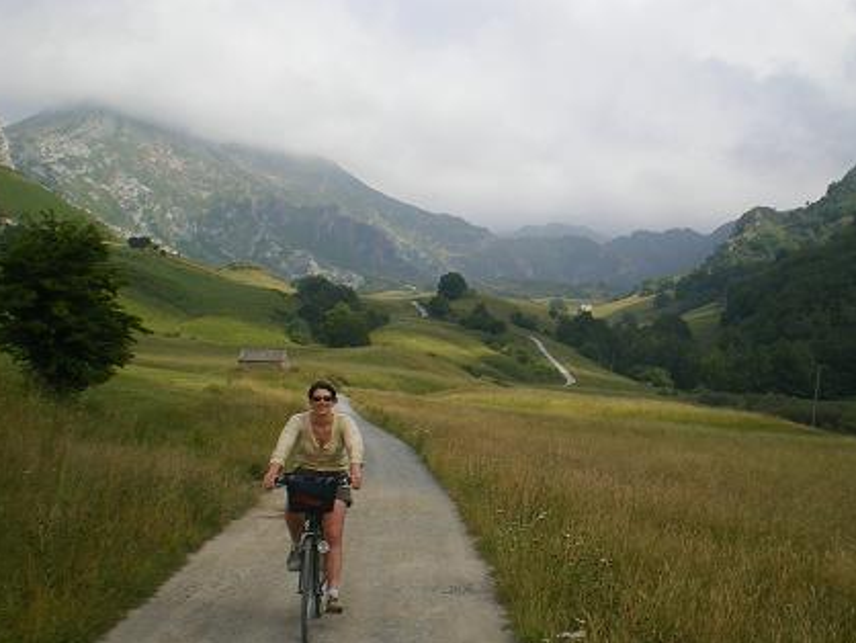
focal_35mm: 48
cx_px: 530
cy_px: 401
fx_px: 1188
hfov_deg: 39.4
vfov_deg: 30.2
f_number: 4.6
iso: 64
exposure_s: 1/400
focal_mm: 6.3
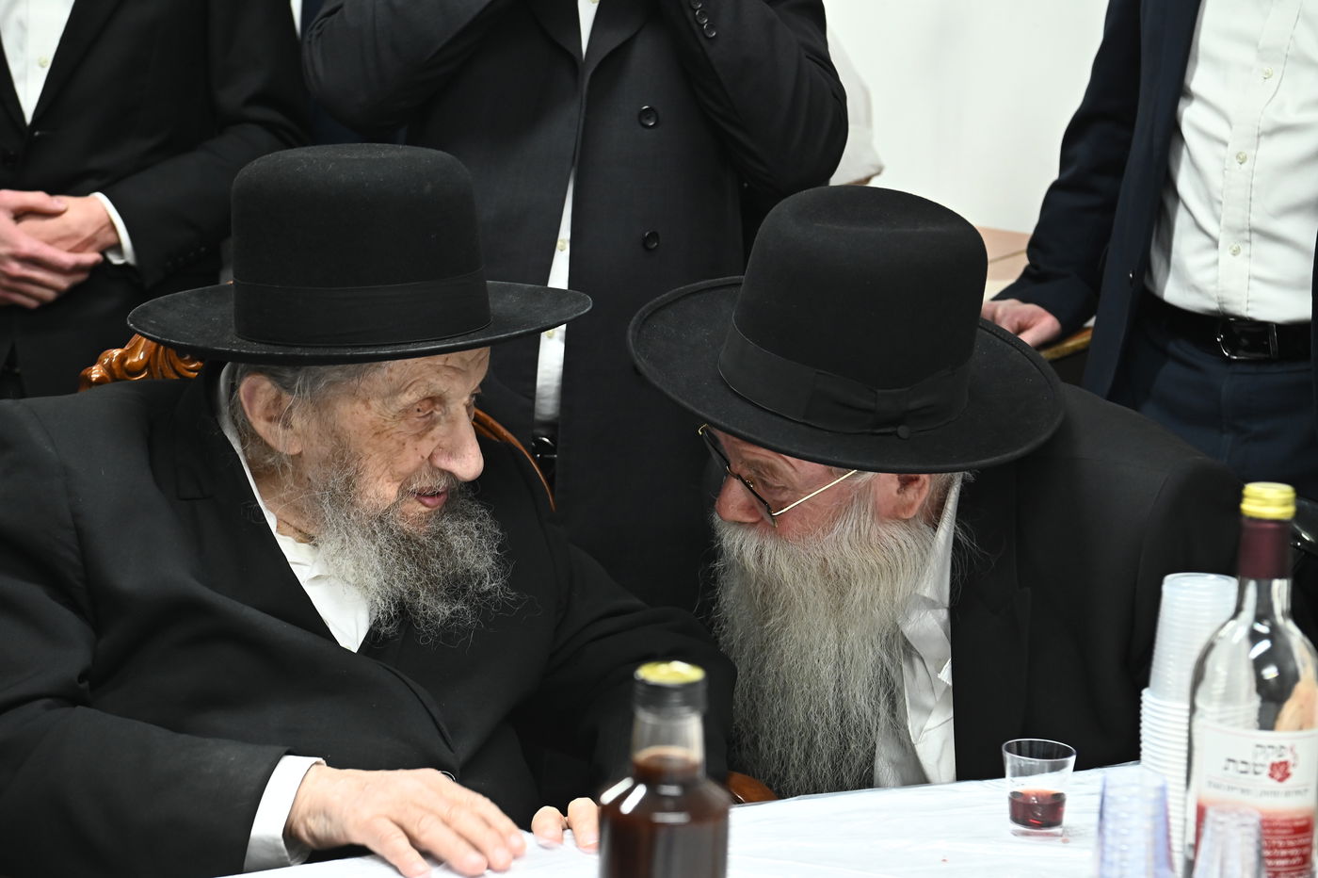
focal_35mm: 70
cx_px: 659
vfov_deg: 19.4
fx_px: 2561
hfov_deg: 28.9
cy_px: 439
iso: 2500
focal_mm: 70
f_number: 6.3
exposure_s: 1/160
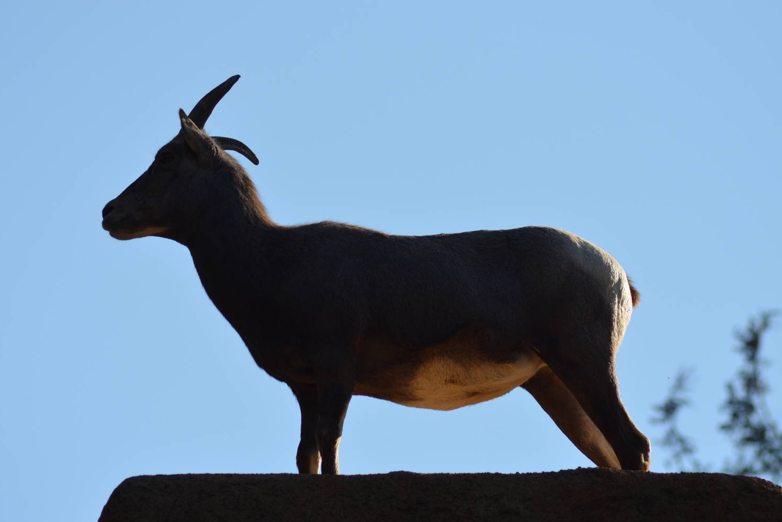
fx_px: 6486
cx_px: 373
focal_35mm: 299
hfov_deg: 6.9
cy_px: 275
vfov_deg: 4.6
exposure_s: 1/2000
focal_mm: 185
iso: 360
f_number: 5.6
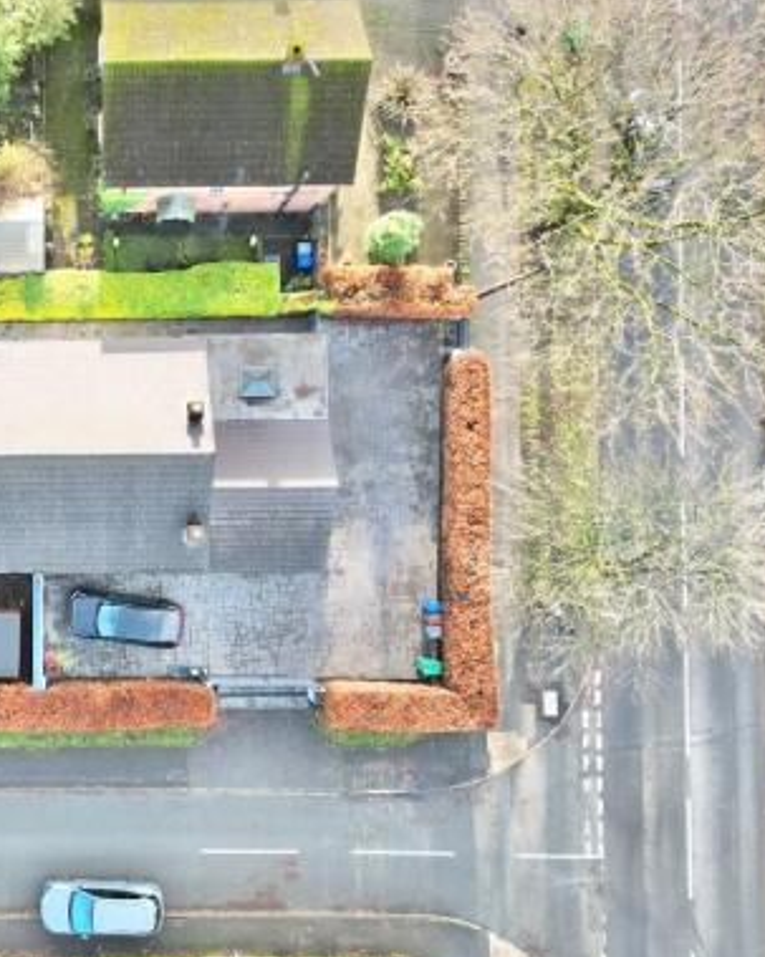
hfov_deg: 38.3
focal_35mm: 36
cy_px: 451
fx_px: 1019
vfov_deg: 50.3
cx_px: 74
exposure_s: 1/200
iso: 200
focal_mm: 6.72
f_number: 1.7
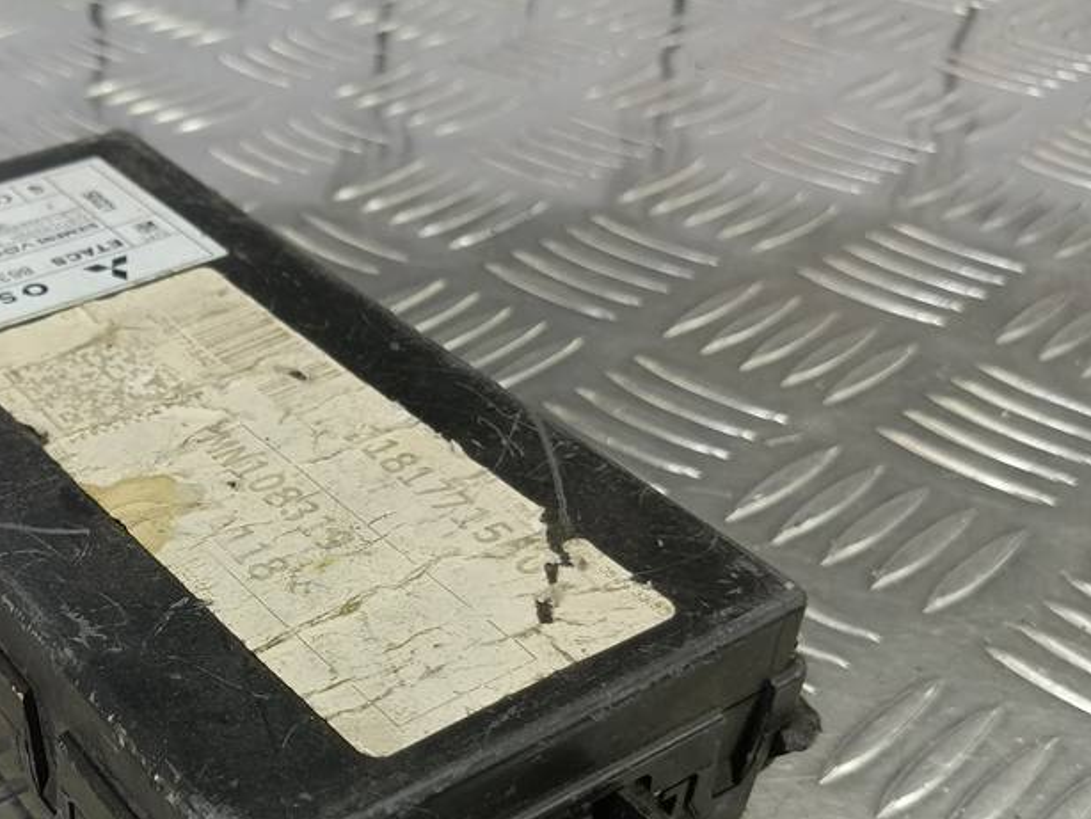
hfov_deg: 40.3
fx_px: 1419
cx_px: 211
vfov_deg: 31.6
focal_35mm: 45
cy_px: 622
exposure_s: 1/50
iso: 127
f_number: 1.6
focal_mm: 4.11
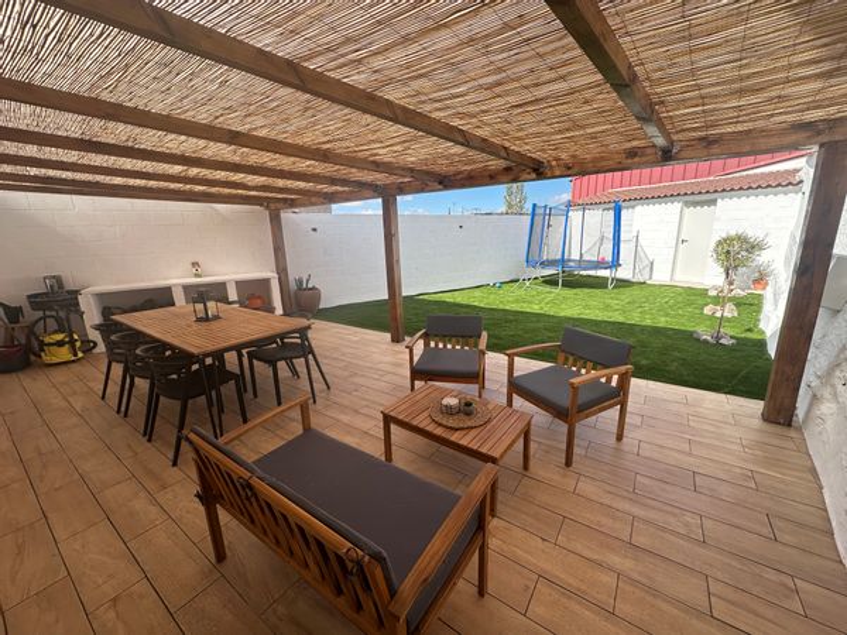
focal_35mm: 14
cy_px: 318
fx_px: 343
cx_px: 424
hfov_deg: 102.1
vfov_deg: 85.7
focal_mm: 2.22
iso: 50
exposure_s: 1/1195
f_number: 2.2
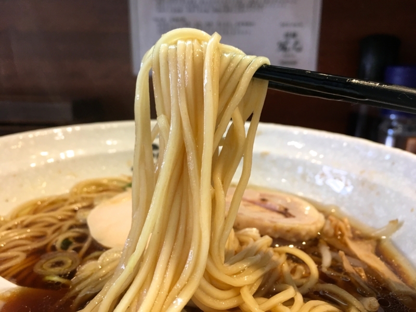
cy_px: 156
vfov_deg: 48.2
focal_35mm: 29
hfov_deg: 61.7
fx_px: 349
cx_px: 208
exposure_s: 1/30
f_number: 2.2
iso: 80
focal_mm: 4.15
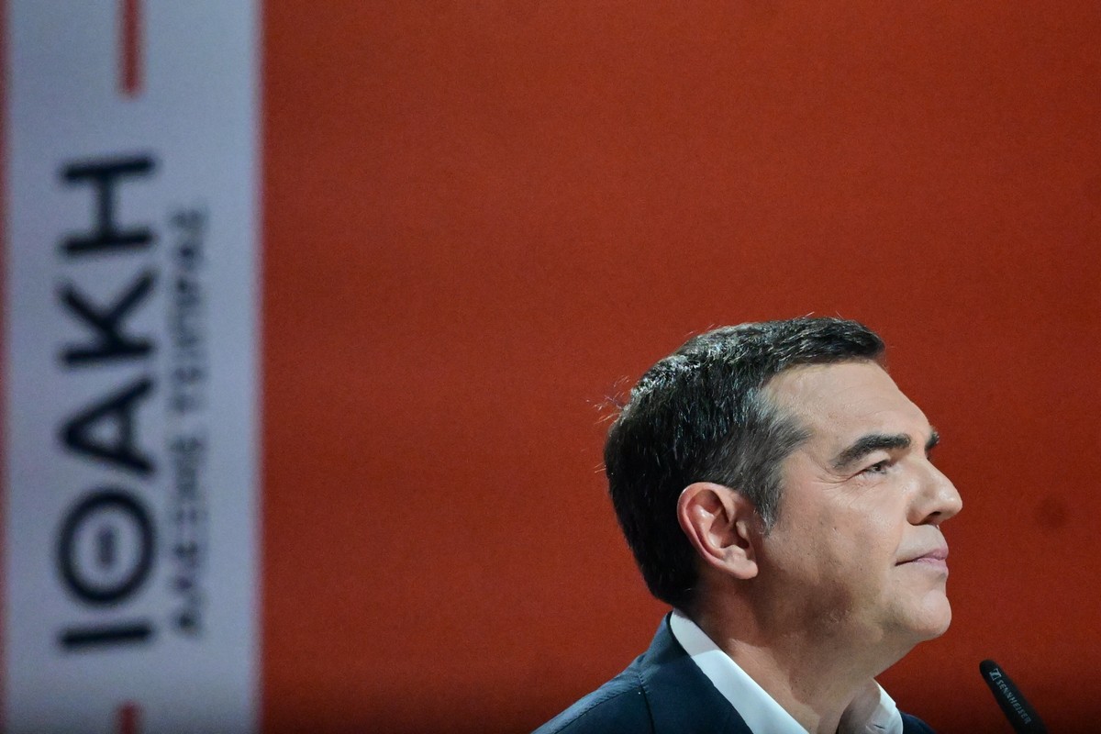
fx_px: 9174
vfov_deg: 4.6
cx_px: 550
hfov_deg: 6.9
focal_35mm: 300
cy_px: 367
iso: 10000
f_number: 5.6
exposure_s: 1/800
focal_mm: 200
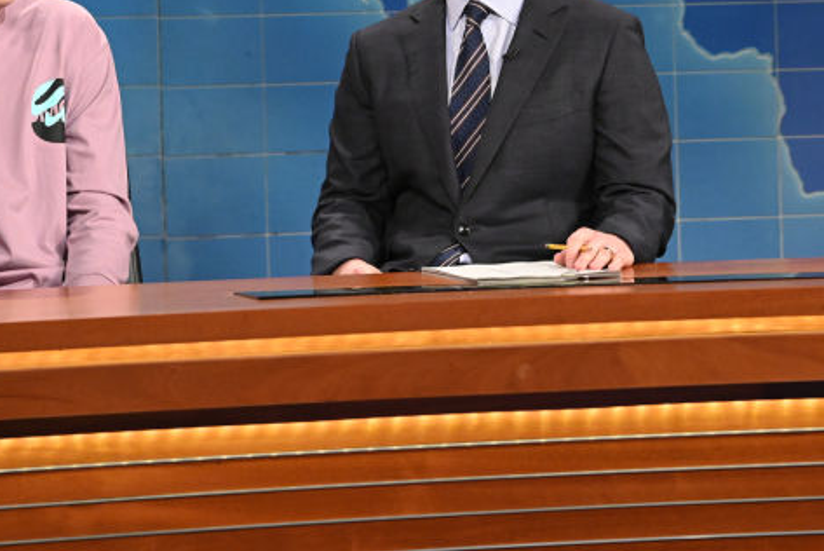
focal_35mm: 184
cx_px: 589
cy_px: -25
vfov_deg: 7.4
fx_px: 4214
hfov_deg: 11.1
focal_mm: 85
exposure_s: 1/320
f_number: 3.5
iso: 4000
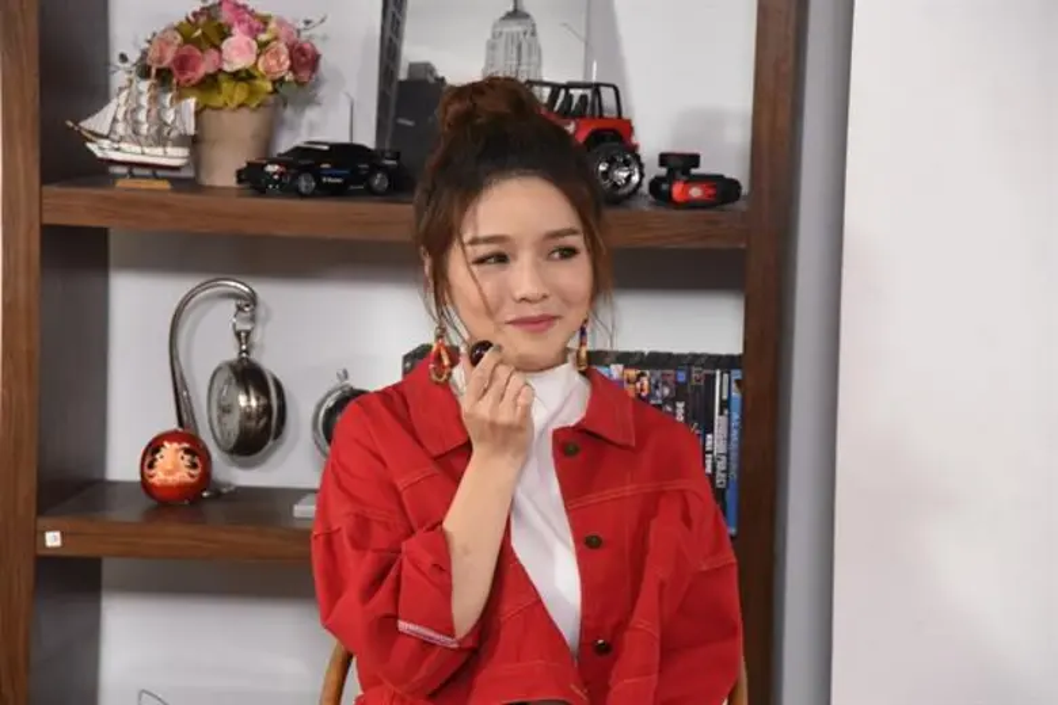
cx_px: 529
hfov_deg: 17.1
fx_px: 3526
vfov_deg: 11.4
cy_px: 352
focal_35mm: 120
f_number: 5
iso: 3200
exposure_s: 1/200
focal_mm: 120
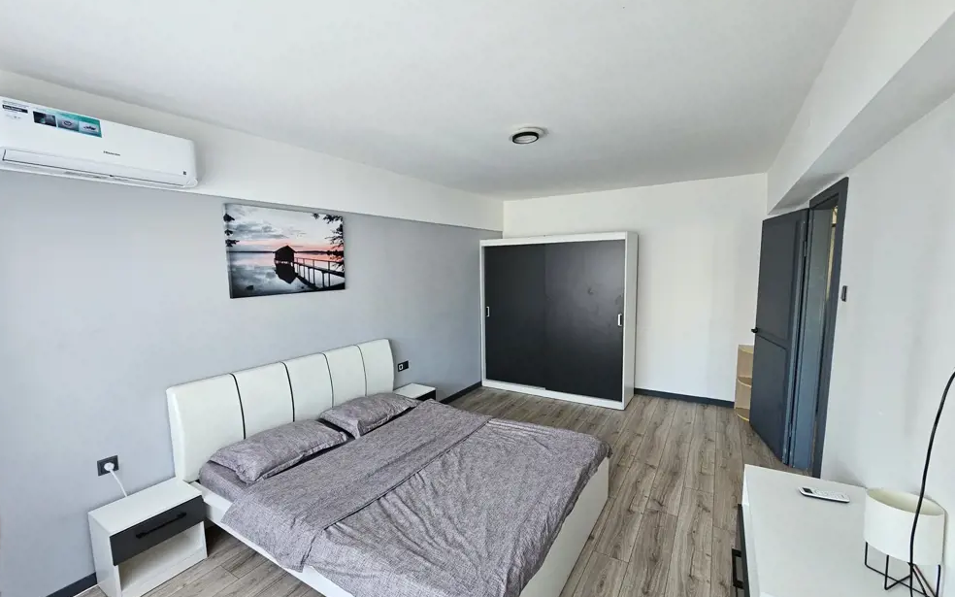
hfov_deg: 105.3
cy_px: 315
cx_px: 478
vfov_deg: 78.6
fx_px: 364
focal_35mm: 14
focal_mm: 2.2
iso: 200
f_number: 2.2
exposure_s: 1/71
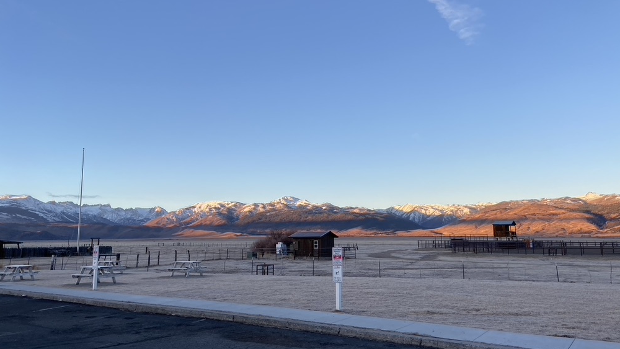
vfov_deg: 40.2
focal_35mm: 29
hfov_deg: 66.1
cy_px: 182
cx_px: 315
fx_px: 477
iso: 32
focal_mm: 4.25
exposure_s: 1/504
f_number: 1.8
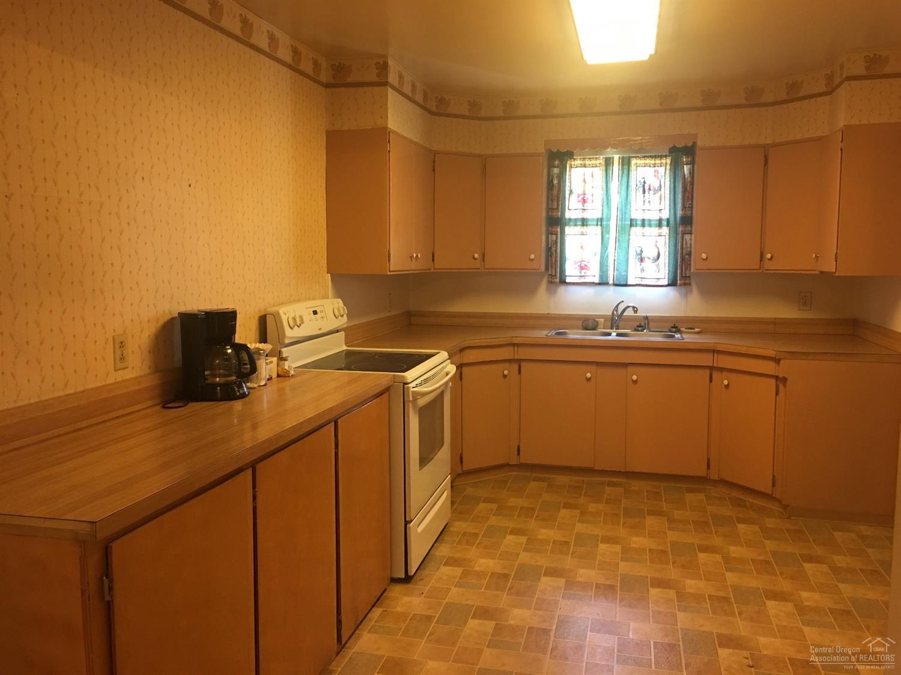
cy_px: 338
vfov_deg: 48.2
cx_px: 450
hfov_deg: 61.7
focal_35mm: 29
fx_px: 755
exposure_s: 1/15
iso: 64
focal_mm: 4.15
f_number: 2.2
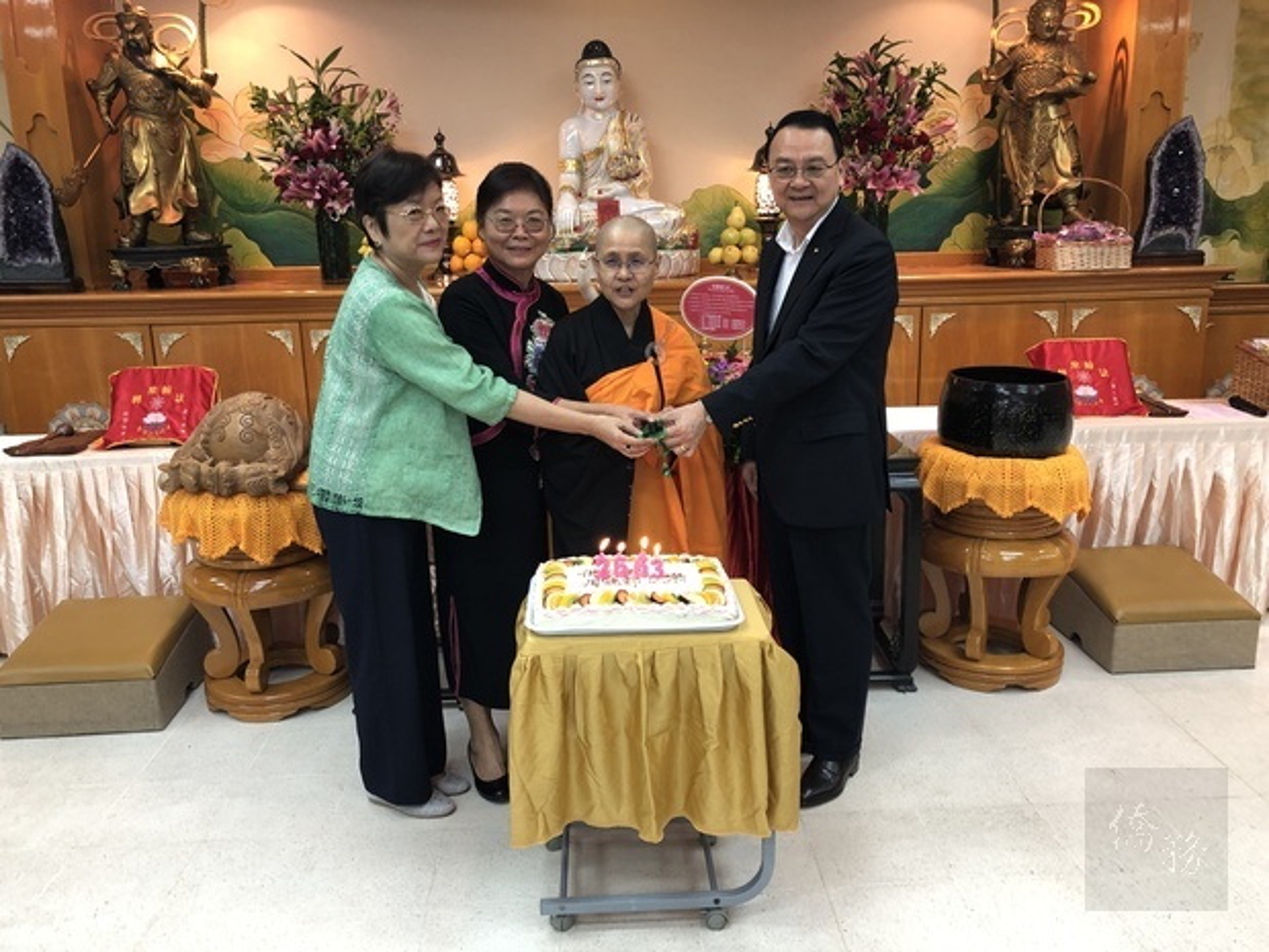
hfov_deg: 63.4
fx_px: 1026
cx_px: 634
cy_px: 476
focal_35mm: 28
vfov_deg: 49.7
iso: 40
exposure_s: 1/20
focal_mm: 4
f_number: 1.8
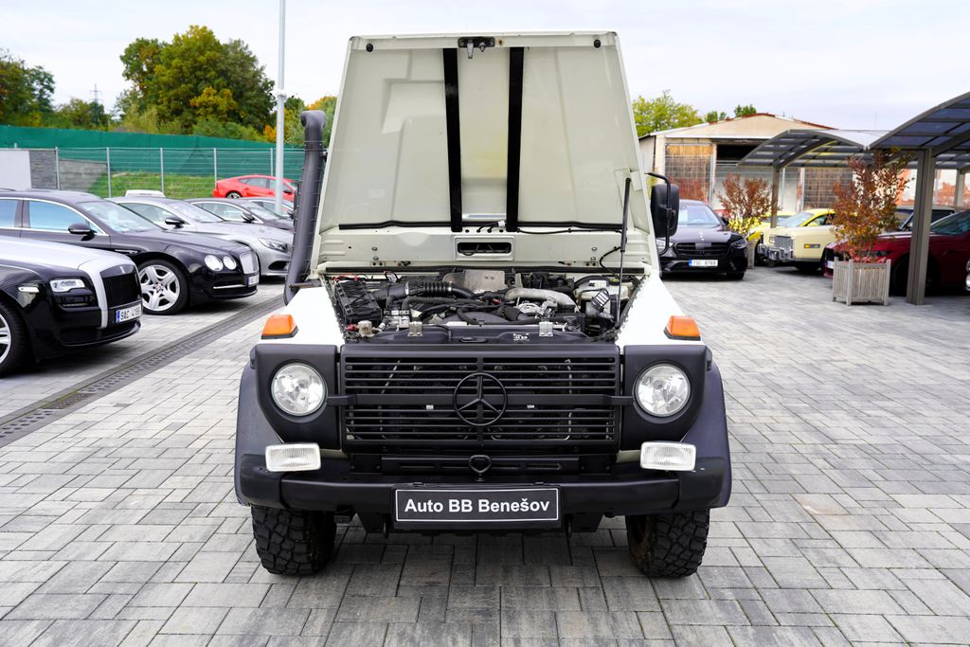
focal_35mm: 31
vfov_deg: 42.3
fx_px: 835
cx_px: 485
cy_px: 324
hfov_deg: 60.3
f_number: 5
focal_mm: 31
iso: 100
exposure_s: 1/80
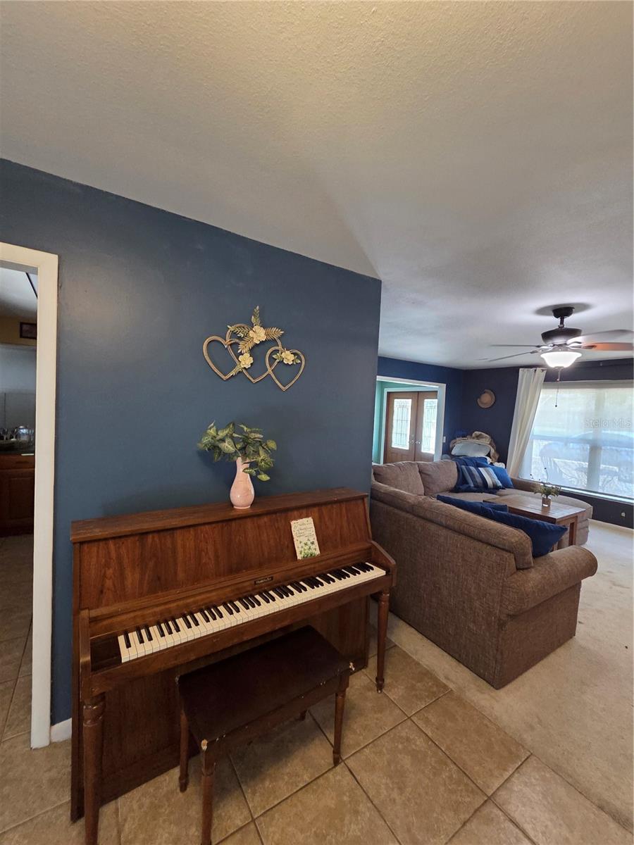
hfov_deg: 89.9
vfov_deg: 106.2
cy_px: 422
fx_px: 317
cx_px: 317
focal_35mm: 13
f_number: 2.2
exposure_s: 1/60
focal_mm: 2.2
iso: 1000
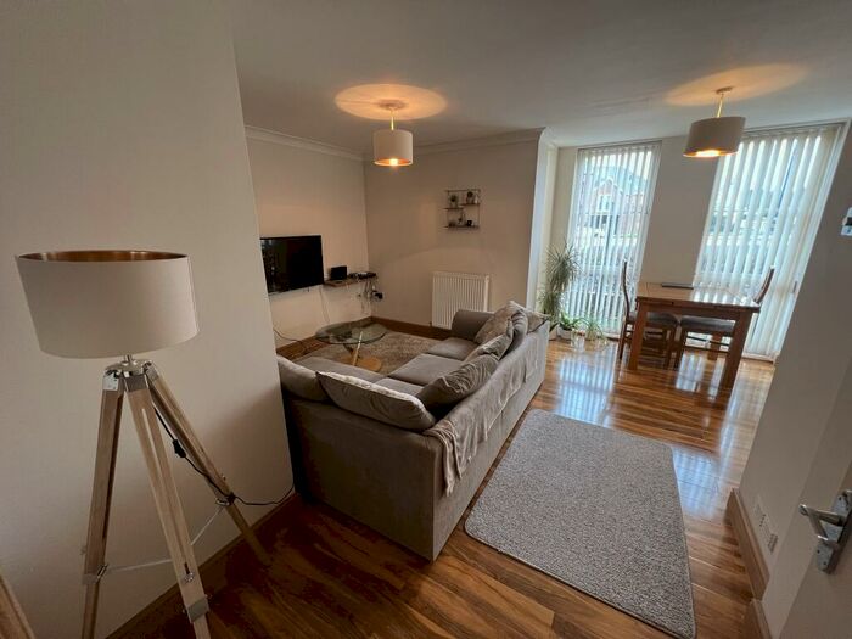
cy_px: 320
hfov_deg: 106.2
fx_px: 320
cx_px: 426
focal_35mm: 13
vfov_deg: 89.9
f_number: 1.8
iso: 200
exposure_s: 1/100
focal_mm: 1.57
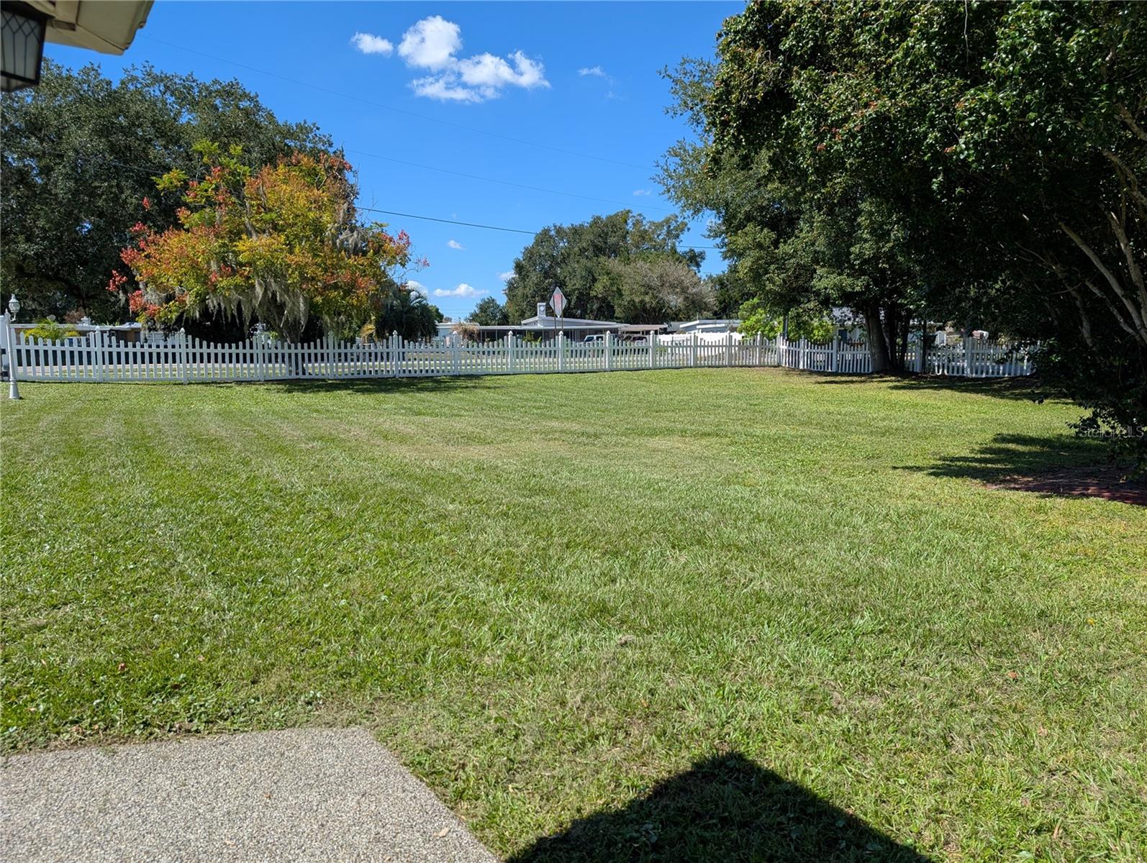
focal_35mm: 24
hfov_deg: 71.5
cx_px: 574
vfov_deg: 56.9
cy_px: 432
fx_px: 796
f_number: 1.68
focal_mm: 6.9
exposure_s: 1/1052
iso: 21
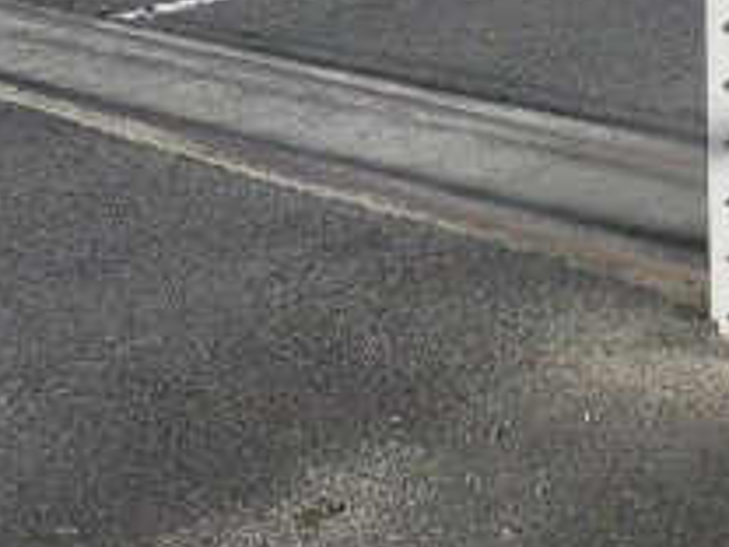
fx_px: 1558
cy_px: -252
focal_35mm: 74
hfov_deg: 25.3
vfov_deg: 17.9
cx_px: 690
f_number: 7.8
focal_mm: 4.3
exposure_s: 1/400
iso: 100
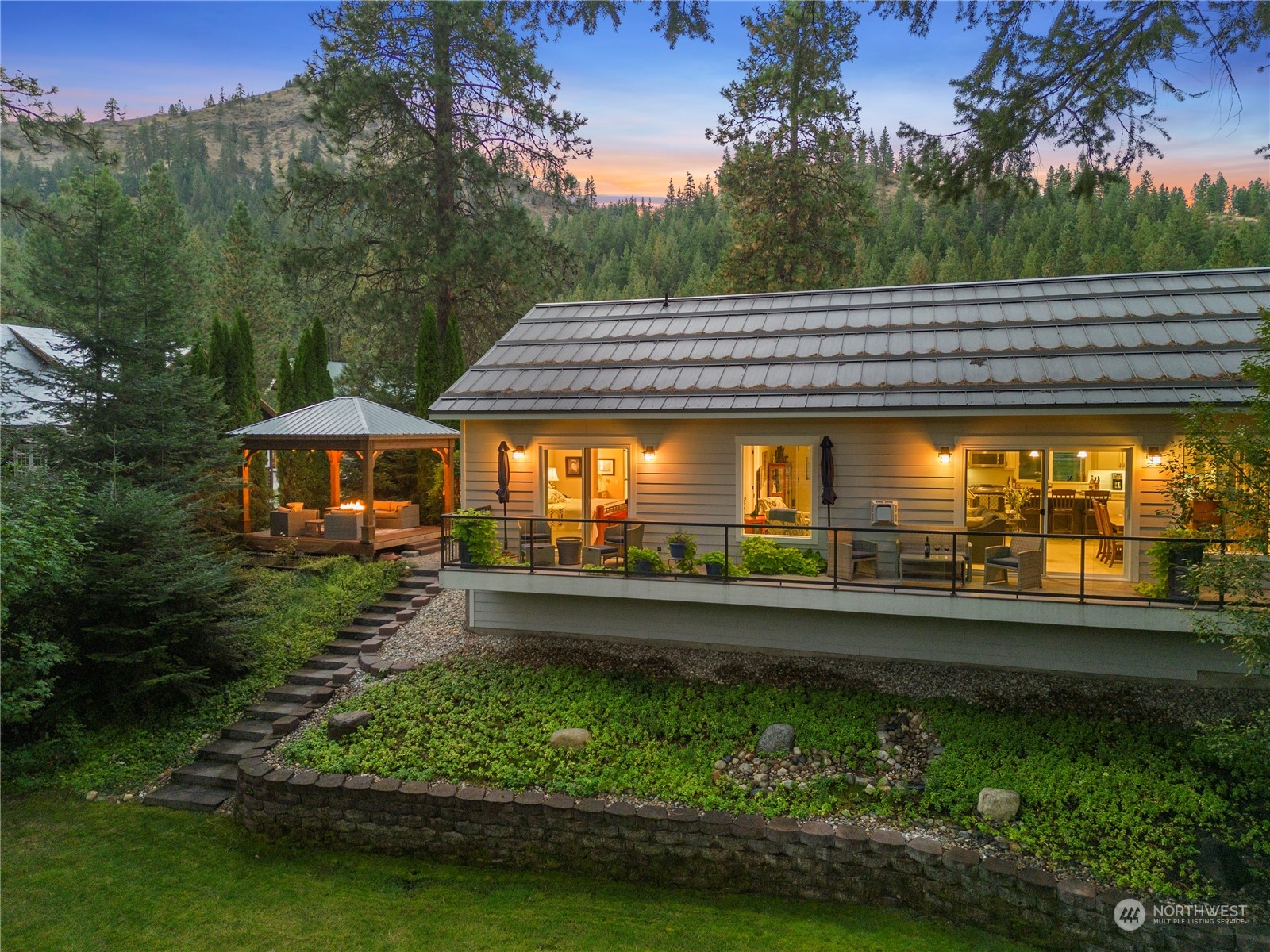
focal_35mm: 24
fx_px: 881
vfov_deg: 56.8
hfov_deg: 71.6
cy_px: 476
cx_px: 635
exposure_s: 1/15
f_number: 1.7
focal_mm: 6.72
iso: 540
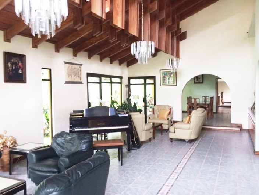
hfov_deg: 61.7
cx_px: 130
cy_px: 98
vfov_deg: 48.2
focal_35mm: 29
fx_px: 217
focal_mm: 4.15
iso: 80
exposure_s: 1/30
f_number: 2.2
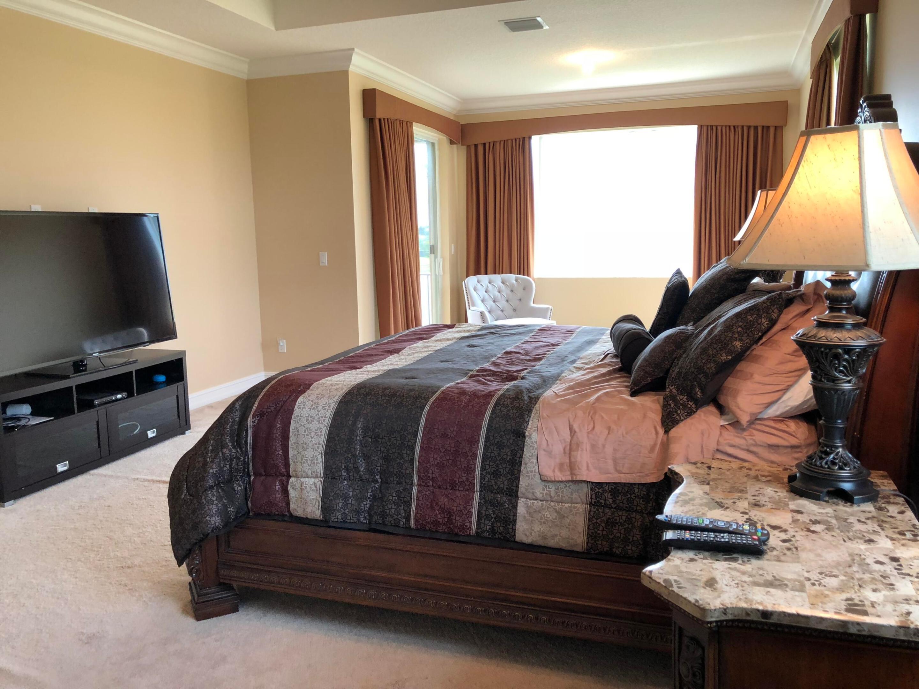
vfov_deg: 49.7
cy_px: 344
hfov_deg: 63.4
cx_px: 460
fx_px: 743
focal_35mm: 28
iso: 25
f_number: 1.8
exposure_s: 1/30
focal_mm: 3.99
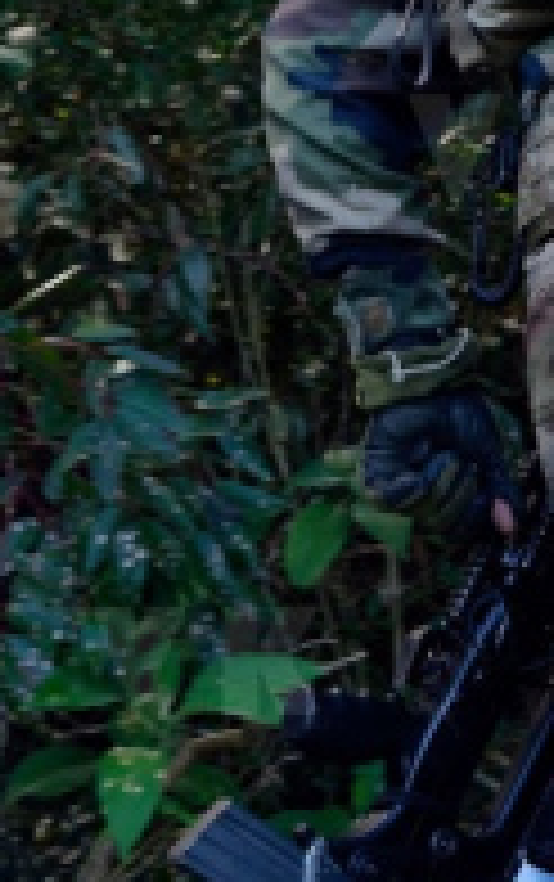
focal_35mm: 112
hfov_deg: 11.3
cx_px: 822
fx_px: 2698
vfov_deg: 18.5
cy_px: 252
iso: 400
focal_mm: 24
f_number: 8
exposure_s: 1/100
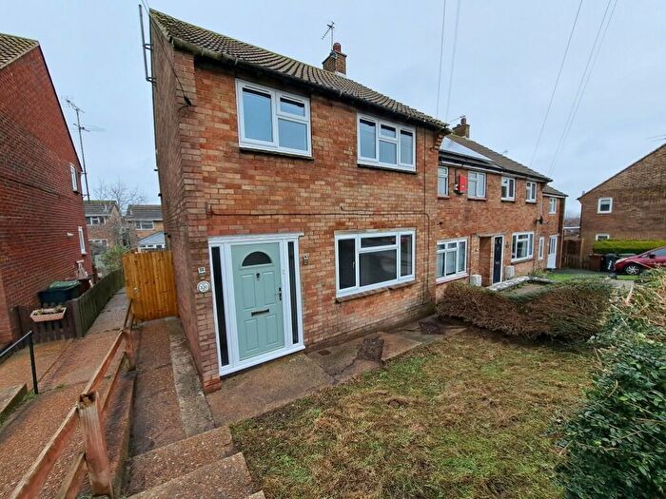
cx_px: 333
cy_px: 250
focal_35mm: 13
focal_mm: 1.74
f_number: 2.2
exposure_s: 1/135
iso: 50
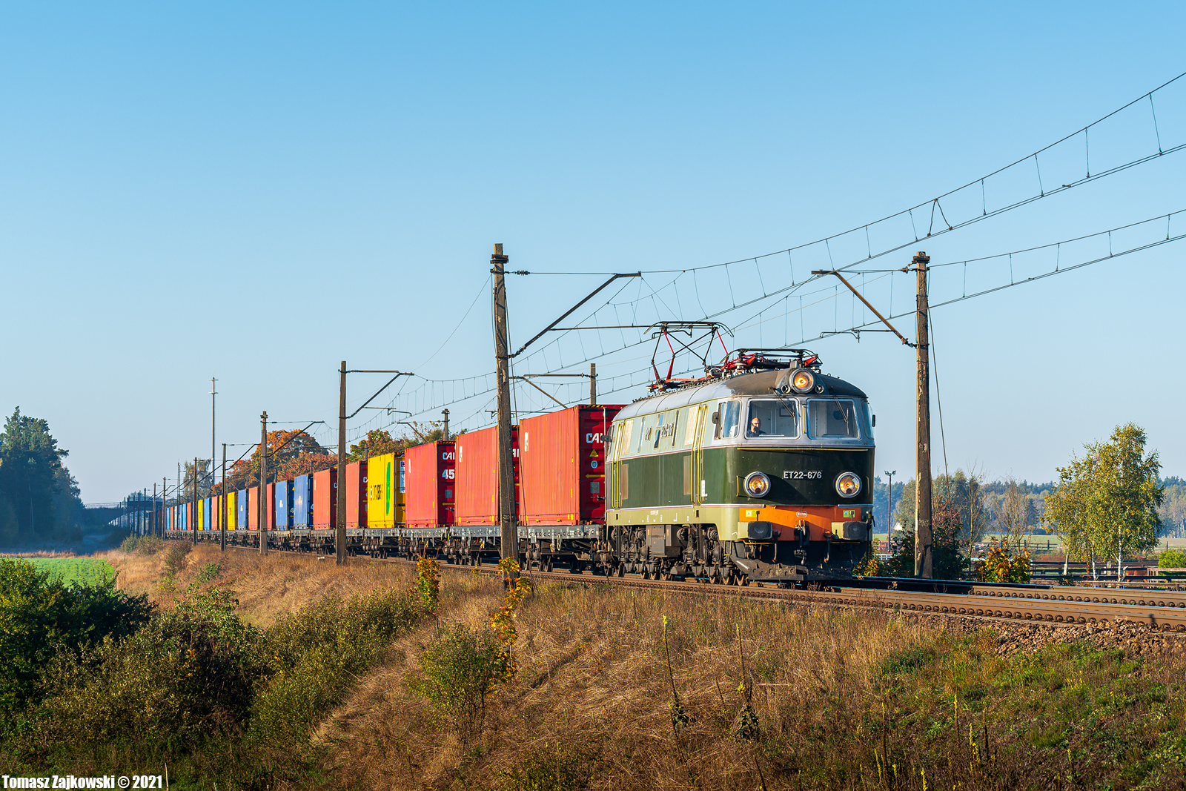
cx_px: 593
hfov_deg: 17.5
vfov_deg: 11.7
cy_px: 396
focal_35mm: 117
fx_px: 3855
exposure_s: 1/500
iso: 200
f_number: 6.3
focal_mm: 78
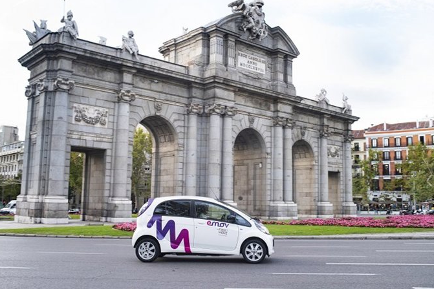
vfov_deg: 36.9
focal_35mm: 36
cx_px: 215
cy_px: 141
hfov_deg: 53.1
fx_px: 434
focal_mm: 35
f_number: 5.6
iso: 500
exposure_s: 1/200
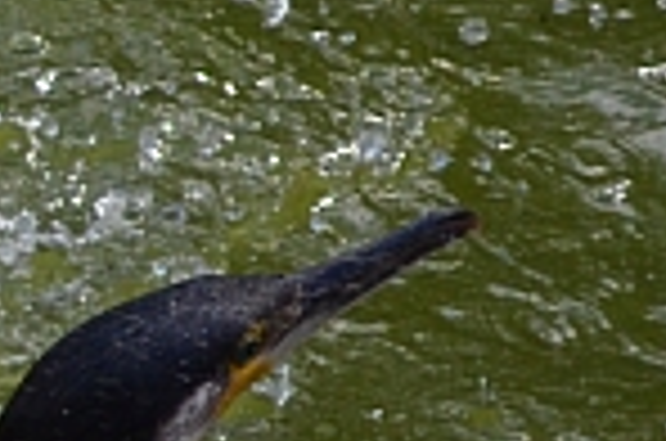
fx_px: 10549
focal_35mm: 571
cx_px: -1508
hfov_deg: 3.5
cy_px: 1395
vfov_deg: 2.4
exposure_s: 1/1000
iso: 720
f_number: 5.6
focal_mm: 55
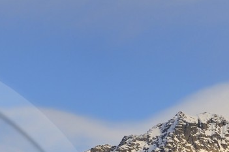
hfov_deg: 6.7
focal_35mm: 301
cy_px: 314
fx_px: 1912
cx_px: -138
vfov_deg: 4.5
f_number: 11
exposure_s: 1/160
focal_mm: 66
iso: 200
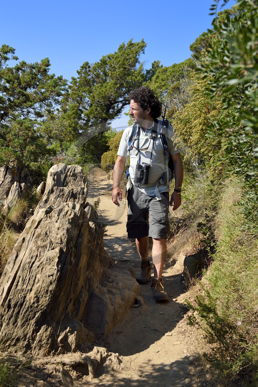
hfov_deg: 28.0
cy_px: 194
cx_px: 129
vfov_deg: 41.1
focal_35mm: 48
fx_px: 517
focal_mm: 48
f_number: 9
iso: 200
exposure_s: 1/400
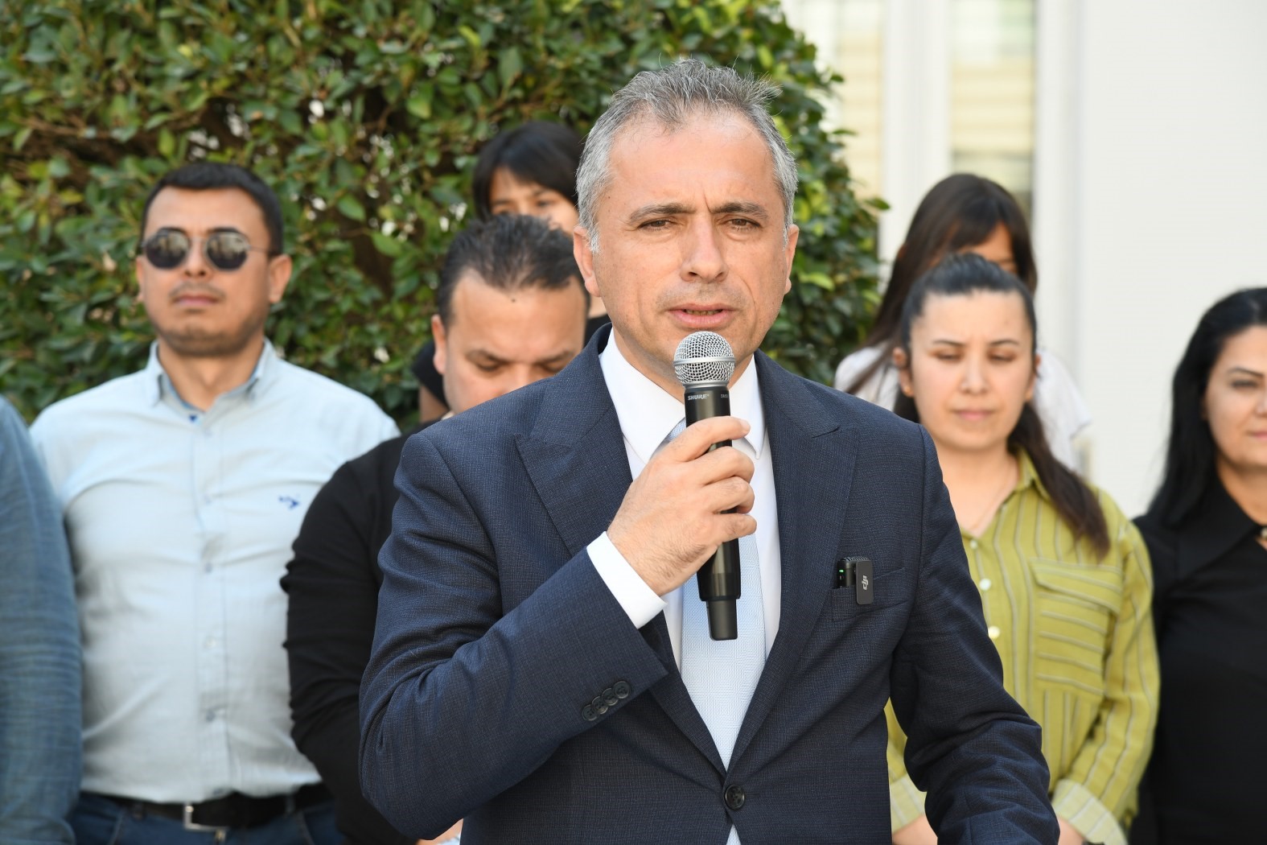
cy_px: 422
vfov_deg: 11.4
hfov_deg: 17.1
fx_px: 4223
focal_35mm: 120
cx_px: 634
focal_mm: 120
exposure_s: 1/250
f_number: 7.1
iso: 500
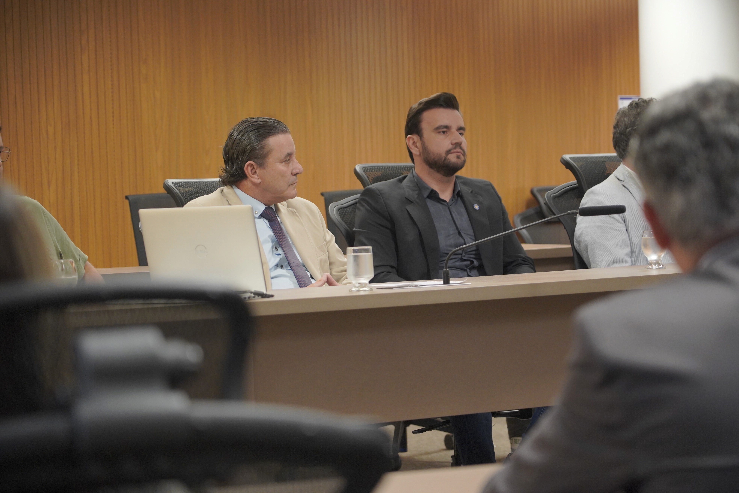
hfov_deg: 19.5
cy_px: 246
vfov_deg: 13.0
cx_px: 370
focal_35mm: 105
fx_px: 2155
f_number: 4
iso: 2500
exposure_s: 1/125
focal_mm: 105
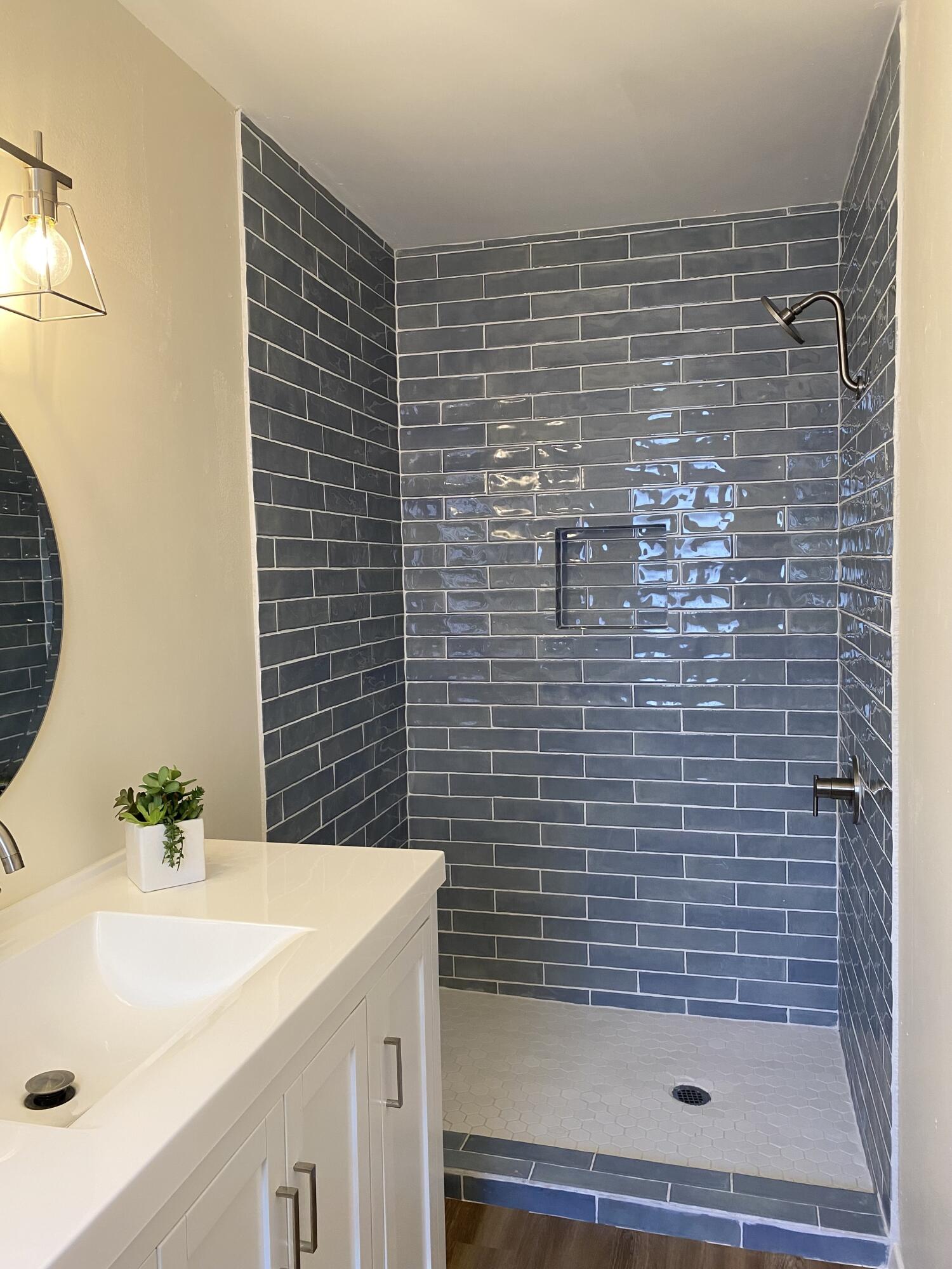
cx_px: 476
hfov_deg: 53.1
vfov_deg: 67.3
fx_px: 953
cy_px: 634
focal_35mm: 26
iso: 100
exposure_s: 1/60
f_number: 1.8
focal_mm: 4.25
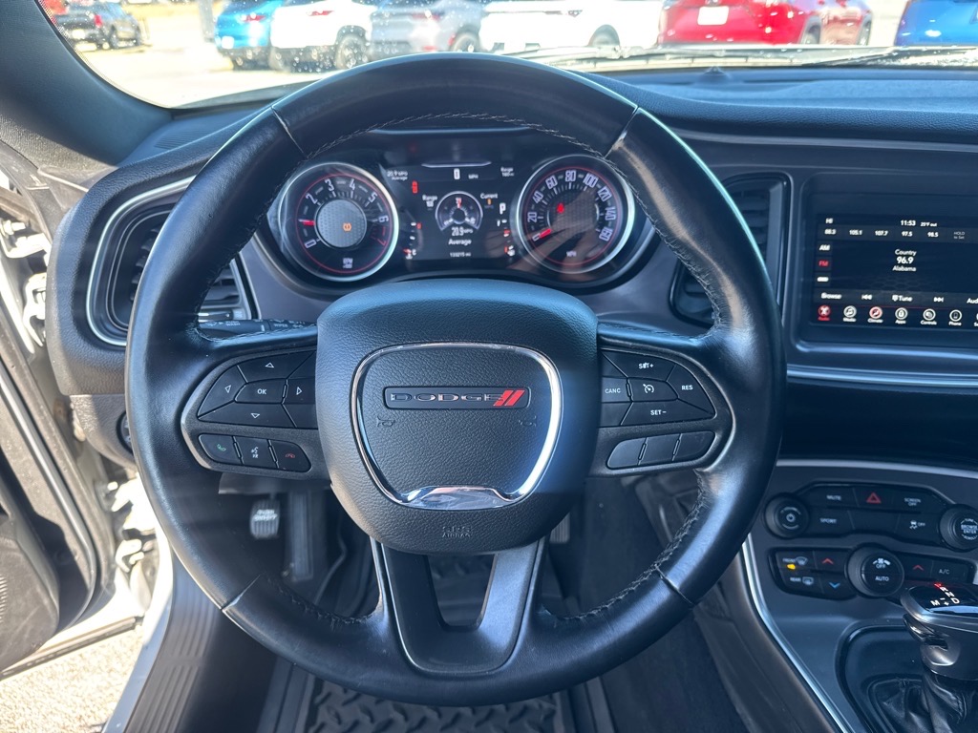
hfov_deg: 71.6
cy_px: 366
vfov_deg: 56.8
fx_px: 678
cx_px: 489
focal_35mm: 24
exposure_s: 1/121
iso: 125
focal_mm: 6.76
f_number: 1.78
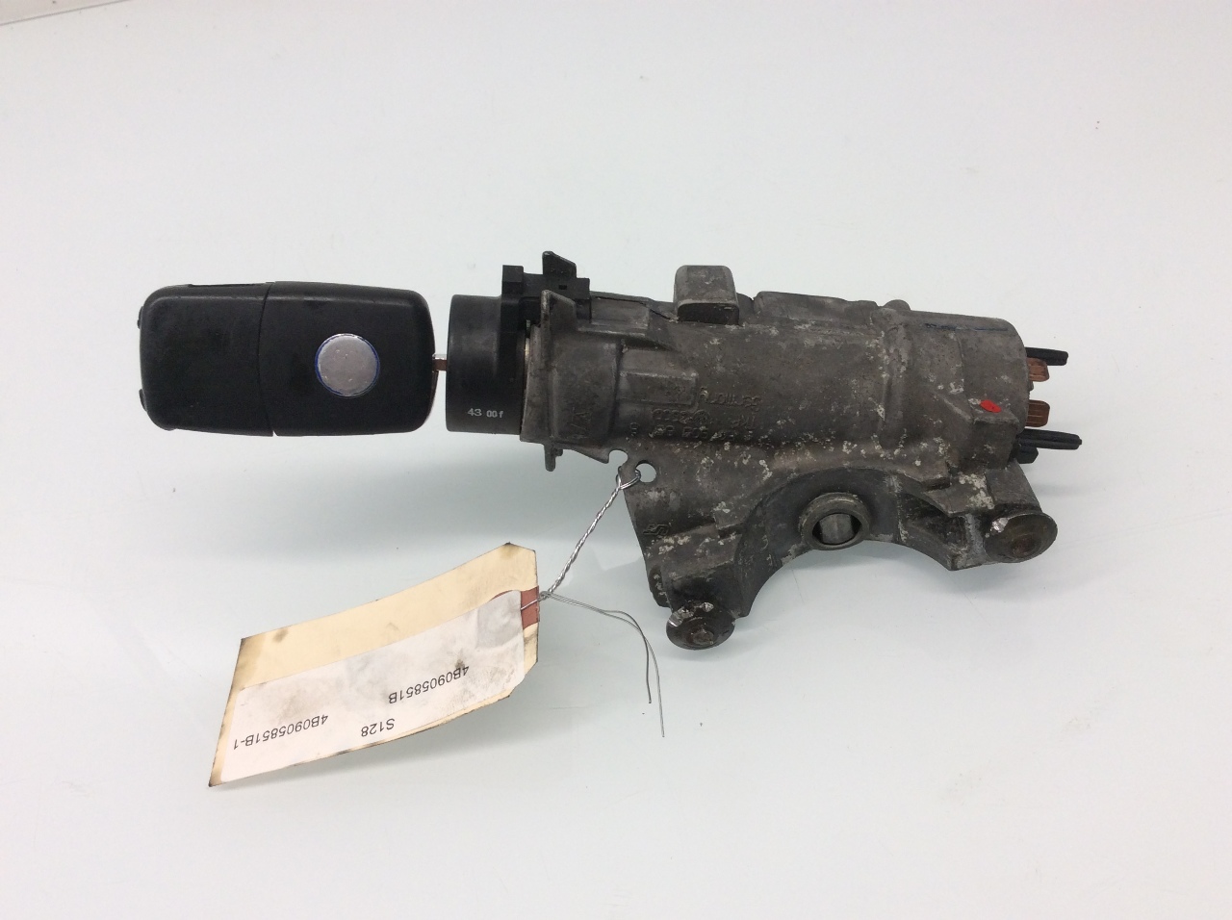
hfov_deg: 56.9
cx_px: 616
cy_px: 460
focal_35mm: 32
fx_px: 1137
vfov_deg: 44.1
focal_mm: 3.3
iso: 40
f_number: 2.4
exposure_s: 1/60
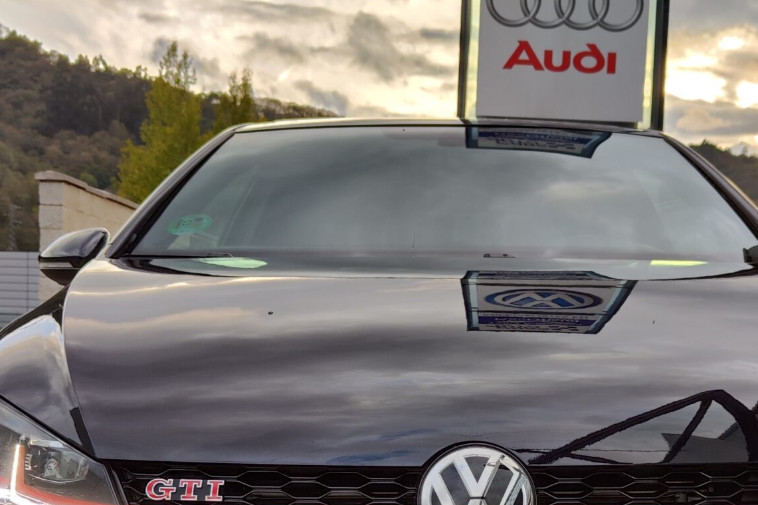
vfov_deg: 23.6
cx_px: 482
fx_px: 1179
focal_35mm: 56
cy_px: 449
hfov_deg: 35.4
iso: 50
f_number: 1.88
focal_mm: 5.59
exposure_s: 1/329
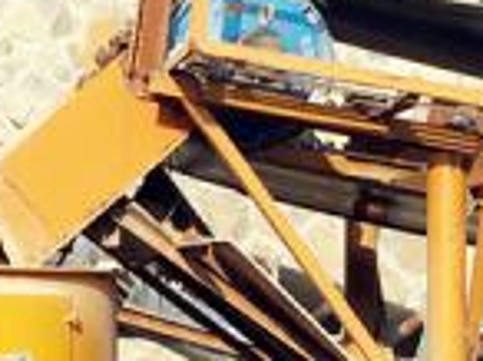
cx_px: 109
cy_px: 467
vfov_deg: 9.2
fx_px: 2215
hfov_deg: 12.4
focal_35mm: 159
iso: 25
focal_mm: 4.15
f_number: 2.2
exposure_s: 1/810
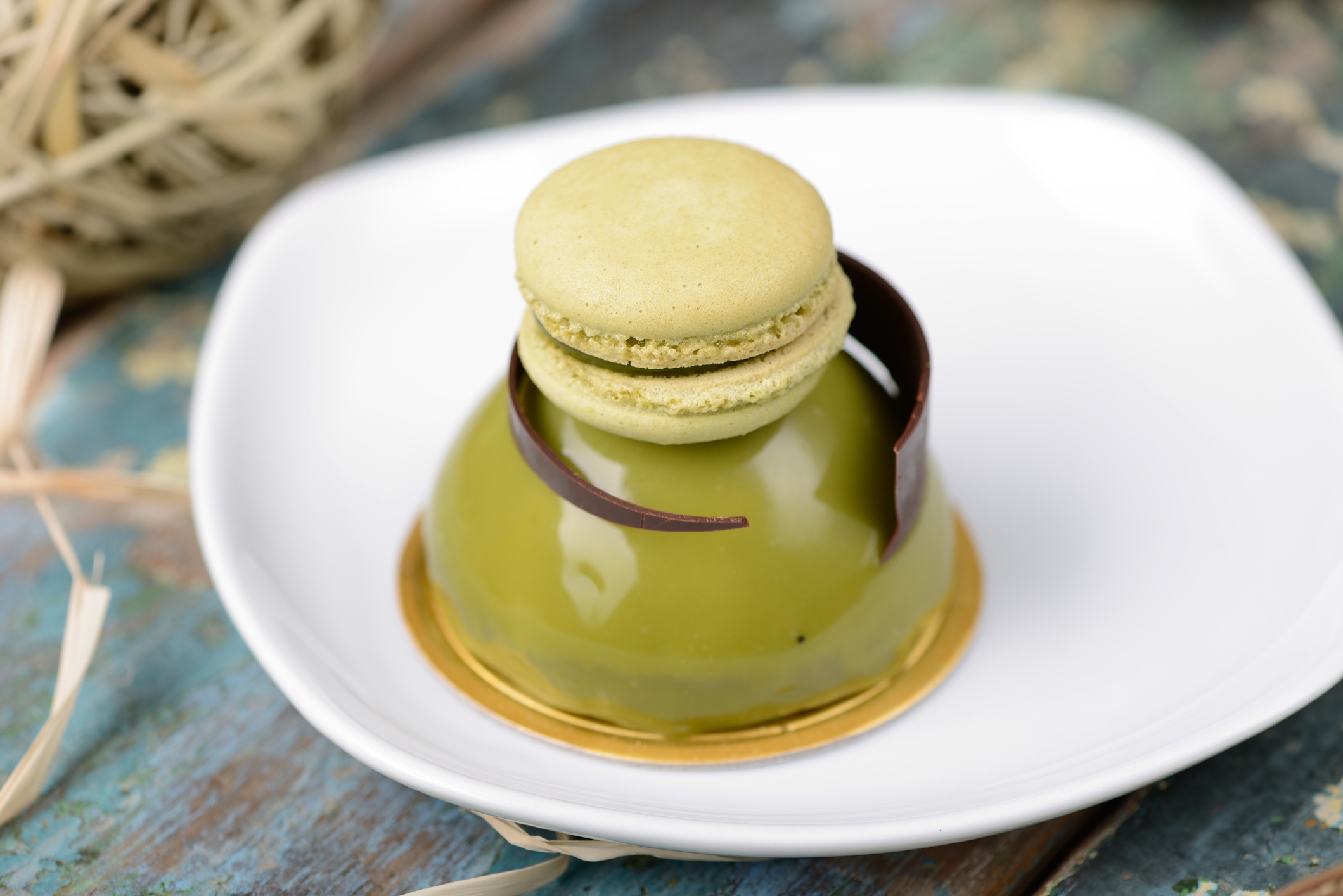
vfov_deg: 13.0
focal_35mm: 105
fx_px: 3918
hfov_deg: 19.5
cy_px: 448
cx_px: 672
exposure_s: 1/200
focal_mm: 105
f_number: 5.6
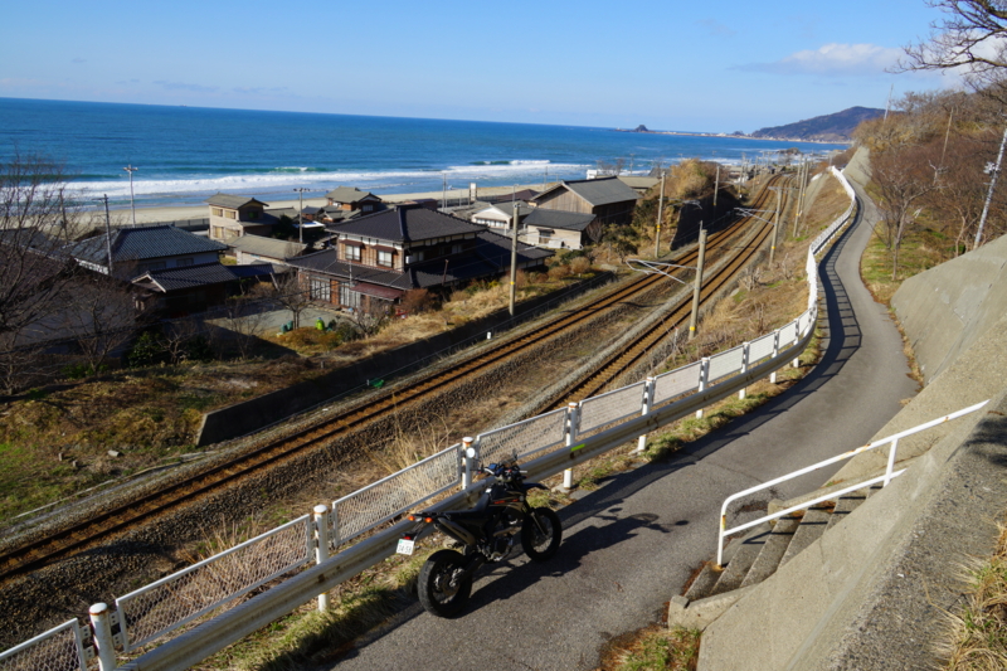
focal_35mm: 27
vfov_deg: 47.9
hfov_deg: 67.4
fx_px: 755
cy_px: 336
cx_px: 504
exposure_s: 1/200
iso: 100
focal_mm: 18
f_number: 11
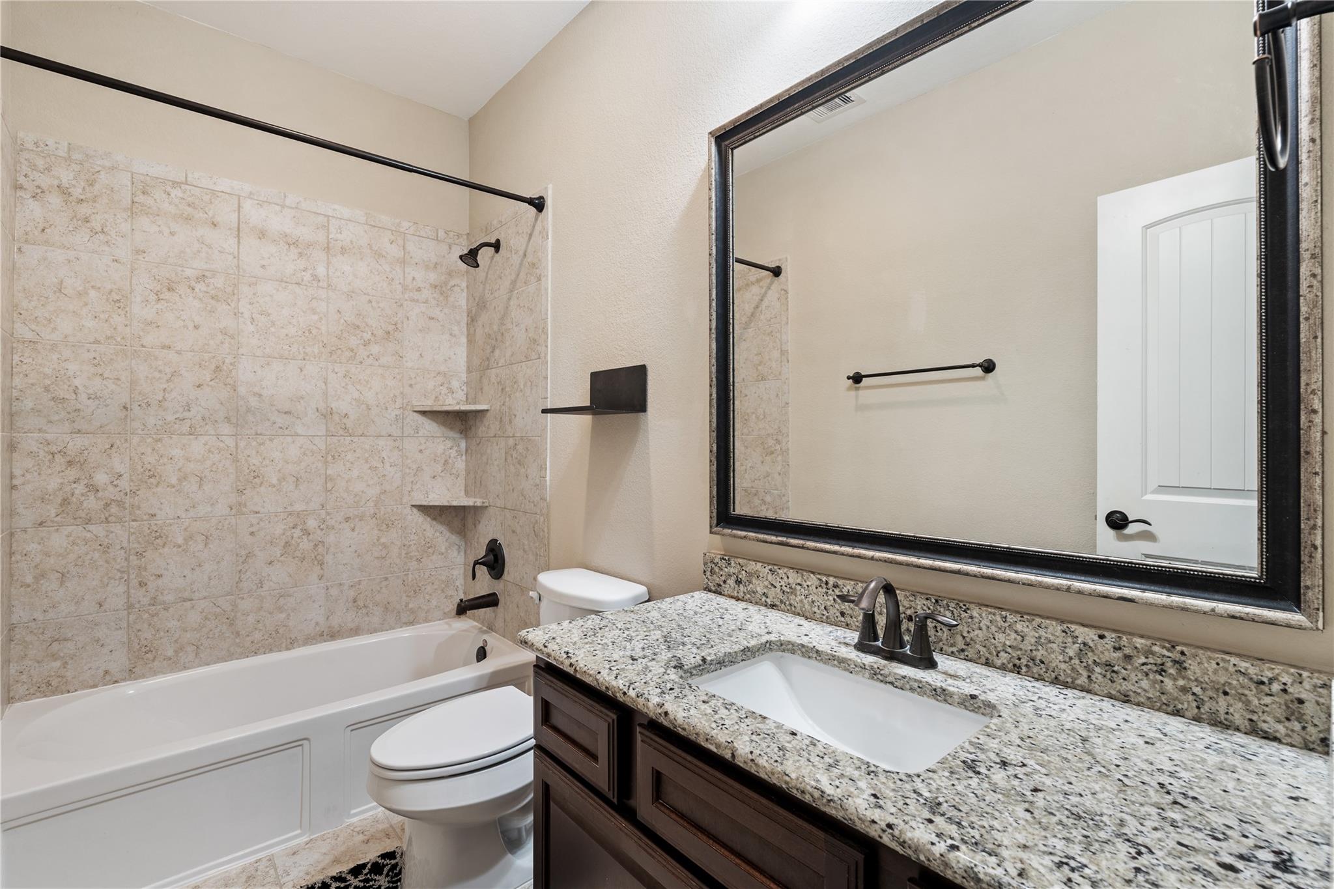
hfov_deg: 96.7
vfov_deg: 73.7
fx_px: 593
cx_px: 667
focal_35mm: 16
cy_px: 444
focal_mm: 16
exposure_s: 2.5
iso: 200
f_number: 9
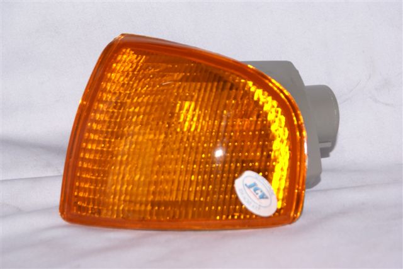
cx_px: 202
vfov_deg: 15.2
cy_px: 134
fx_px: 1008
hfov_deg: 22.6
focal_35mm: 90
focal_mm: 60
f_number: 5.6
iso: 400
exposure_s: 1/100
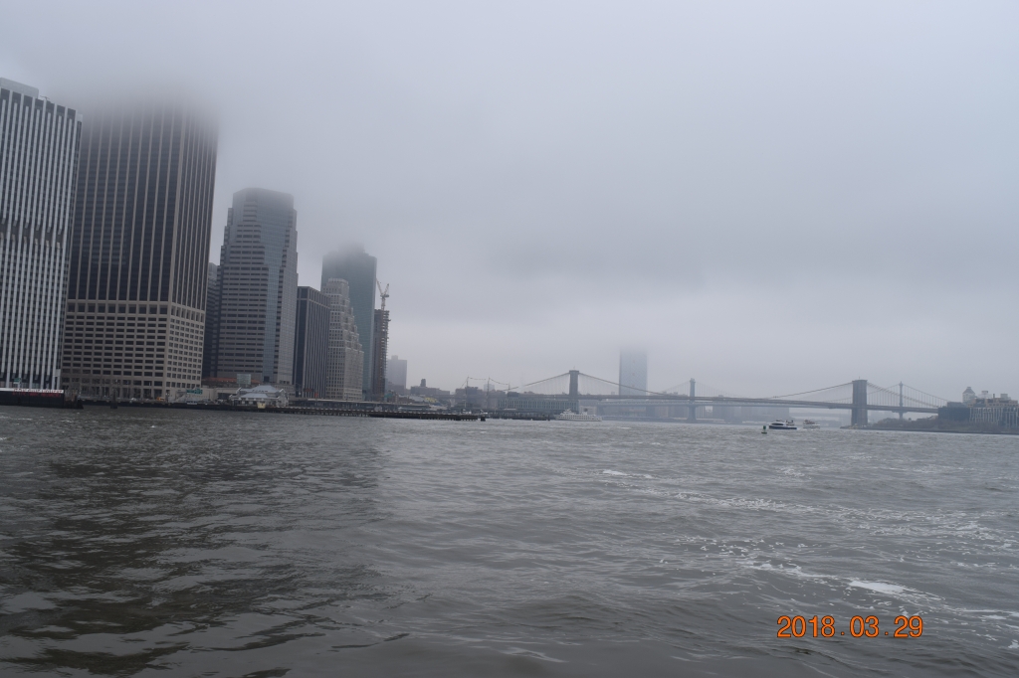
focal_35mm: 33
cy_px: 339
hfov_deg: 57.2
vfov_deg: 39.9
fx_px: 934
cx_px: 510
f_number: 9
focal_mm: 22
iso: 200
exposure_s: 1/320
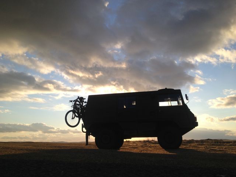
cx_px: 118
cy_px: 88
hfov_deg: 52.6
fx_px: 239
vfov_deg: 40.7
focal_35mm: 35
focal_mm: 4.28
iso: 50
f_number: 2.4
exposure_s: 1/1416
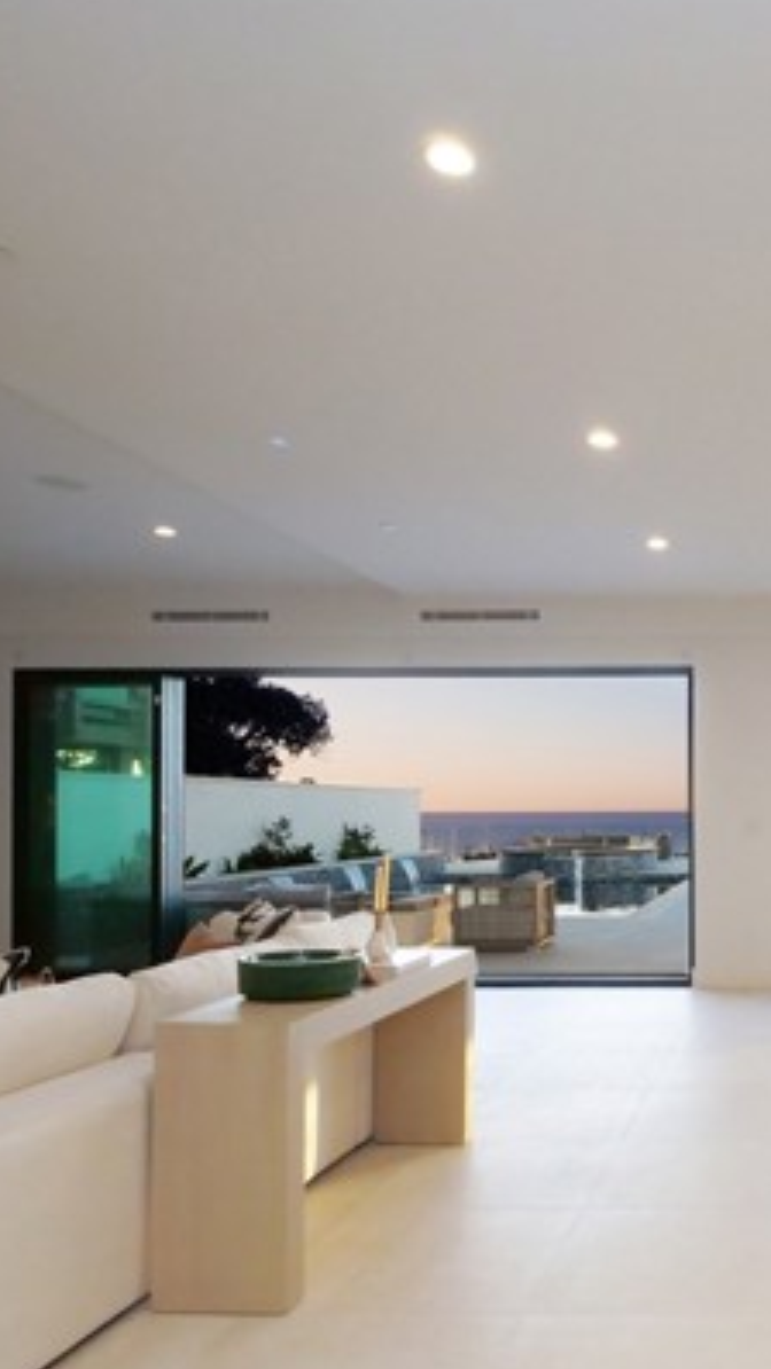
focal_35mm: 28
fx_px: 1017
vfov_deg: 67.4
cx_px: 847
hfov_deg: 35.5
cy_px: 801
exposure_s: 1/160
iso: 2500
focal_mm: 8
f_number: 8
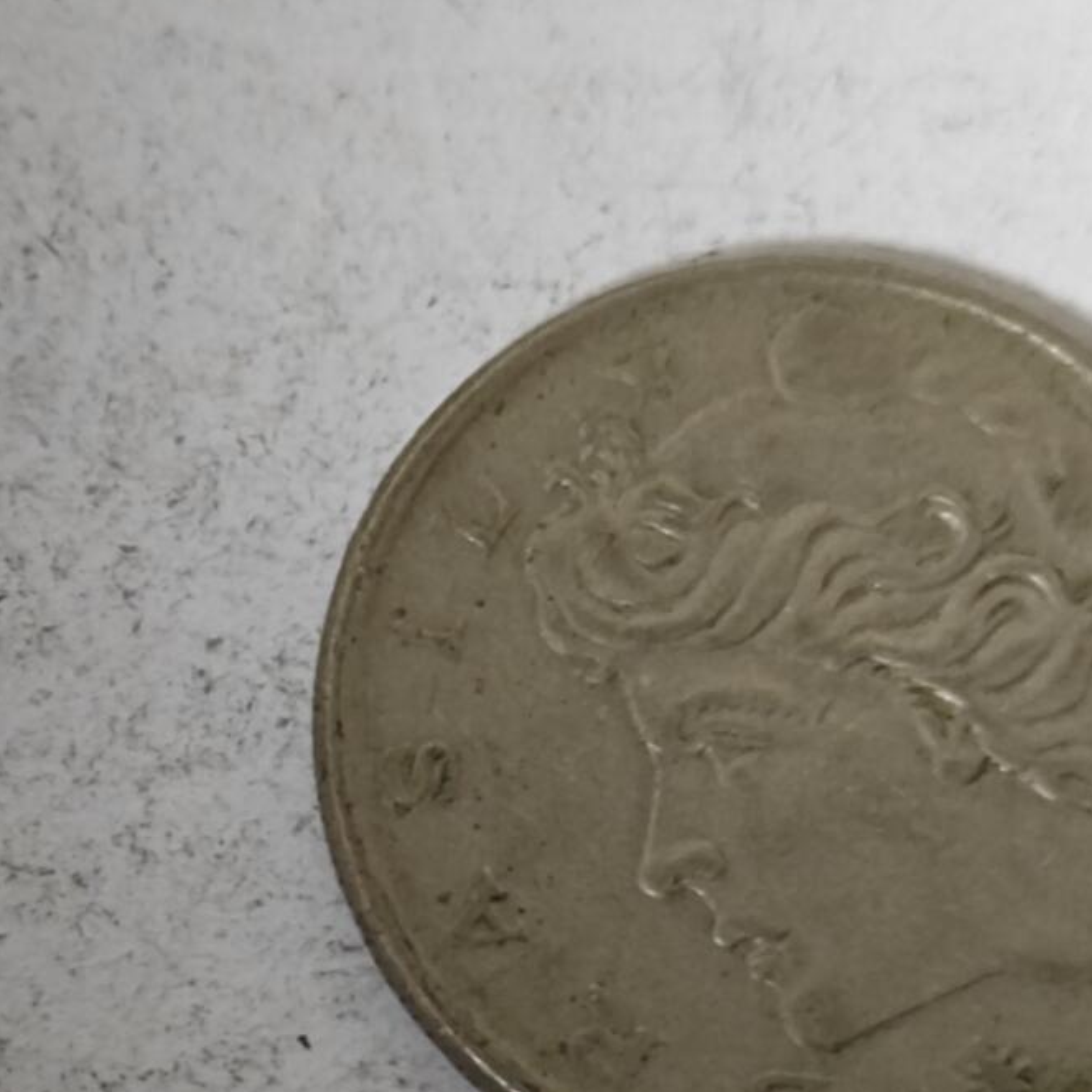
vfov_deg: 12.5
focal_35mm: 140
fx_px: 4997
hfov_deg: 12.4
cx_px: 804
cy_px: 634
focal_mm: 8.7
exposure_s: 1/37.5
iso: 640
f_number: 1.9
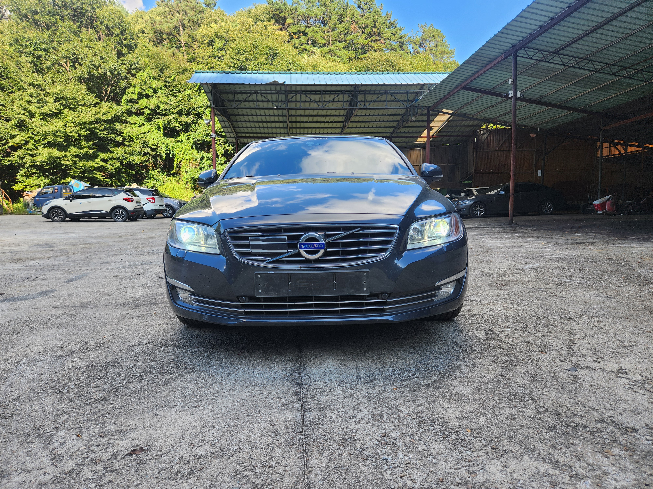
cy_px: 244
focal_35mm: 23
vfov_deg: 58.9
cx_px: 326
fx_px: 434
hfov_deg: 73.9
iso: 20
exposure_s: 1/270
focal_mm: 5.4
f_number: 1.8
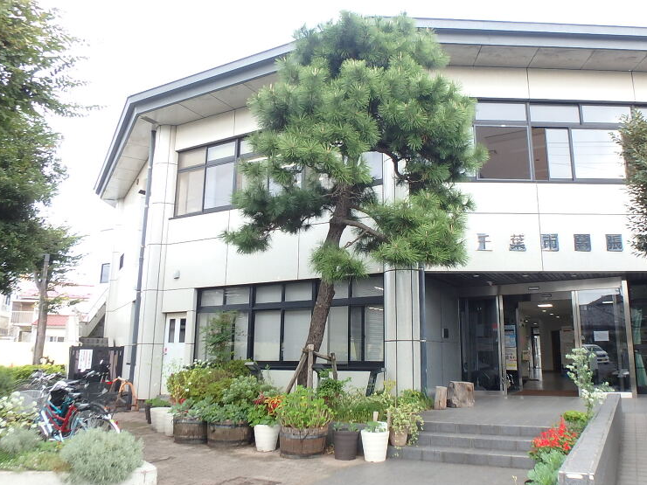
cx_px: 380
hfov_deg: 64.9
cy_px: 270
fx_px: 505
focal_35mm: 27
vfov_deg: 51.2
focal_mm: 3.7
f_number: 3.5
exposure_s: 1/100
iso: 125
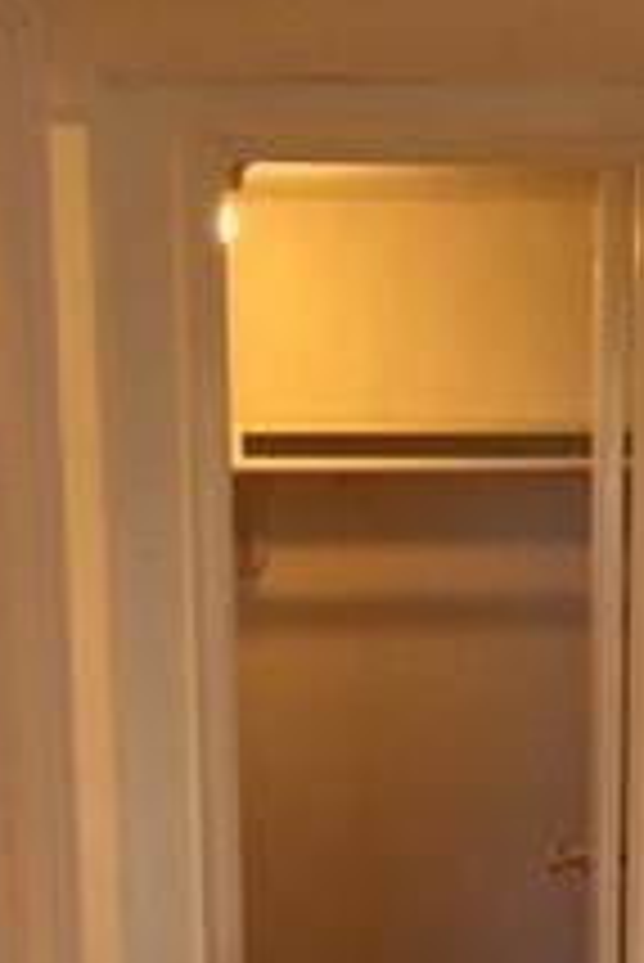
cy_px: 999
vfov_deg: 21.7
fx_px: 2411
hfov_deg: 15.1
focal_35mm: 90
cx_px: 527
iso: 50
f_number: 2.2
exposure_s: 1/30
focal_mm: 4.15
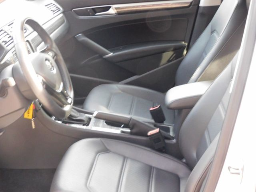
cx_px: 128
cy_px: 96
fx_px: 518
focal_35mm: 70
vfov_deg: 21.0
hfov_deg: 27.8
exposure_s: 1/30
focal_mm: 12.5
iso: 360
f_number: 4.5
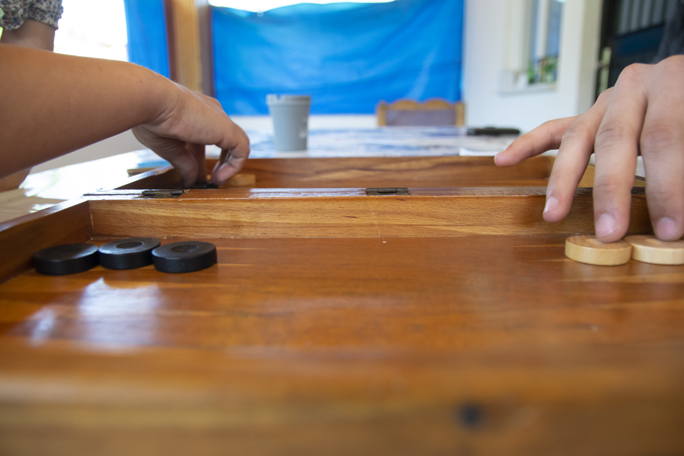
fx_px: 484
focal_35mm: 26
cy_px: 228
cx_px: 342
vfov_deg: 50.4
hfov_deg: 70.4
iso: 640
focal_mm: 17
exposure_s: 1/200
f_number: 3.5
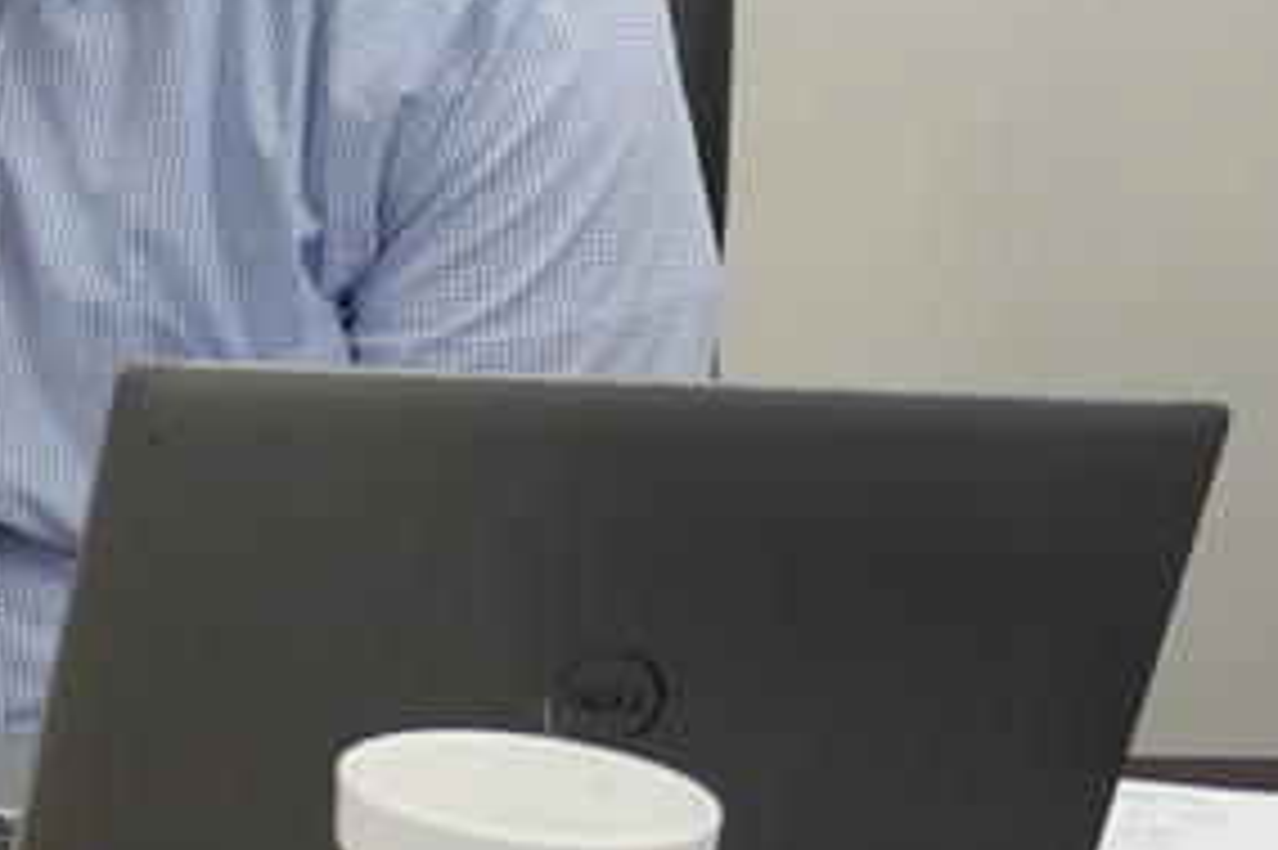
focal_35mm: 184
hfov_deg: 10.6
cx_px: -896
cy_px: 2
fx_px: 6528
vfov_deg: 7.4
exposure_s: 1/160
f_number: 4.5
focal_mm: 34
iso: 2000
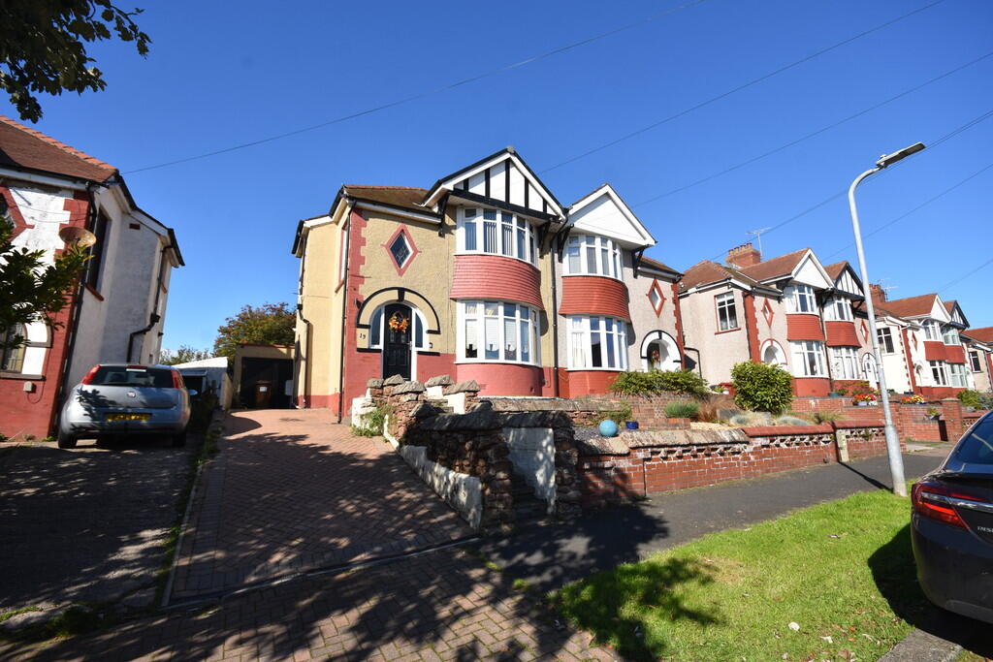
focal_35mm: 15
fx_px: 414
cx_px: 496
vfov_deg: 77.3
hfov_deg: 100.4
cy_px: 331
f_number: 8
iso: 220
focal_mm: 10
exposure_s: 1/500
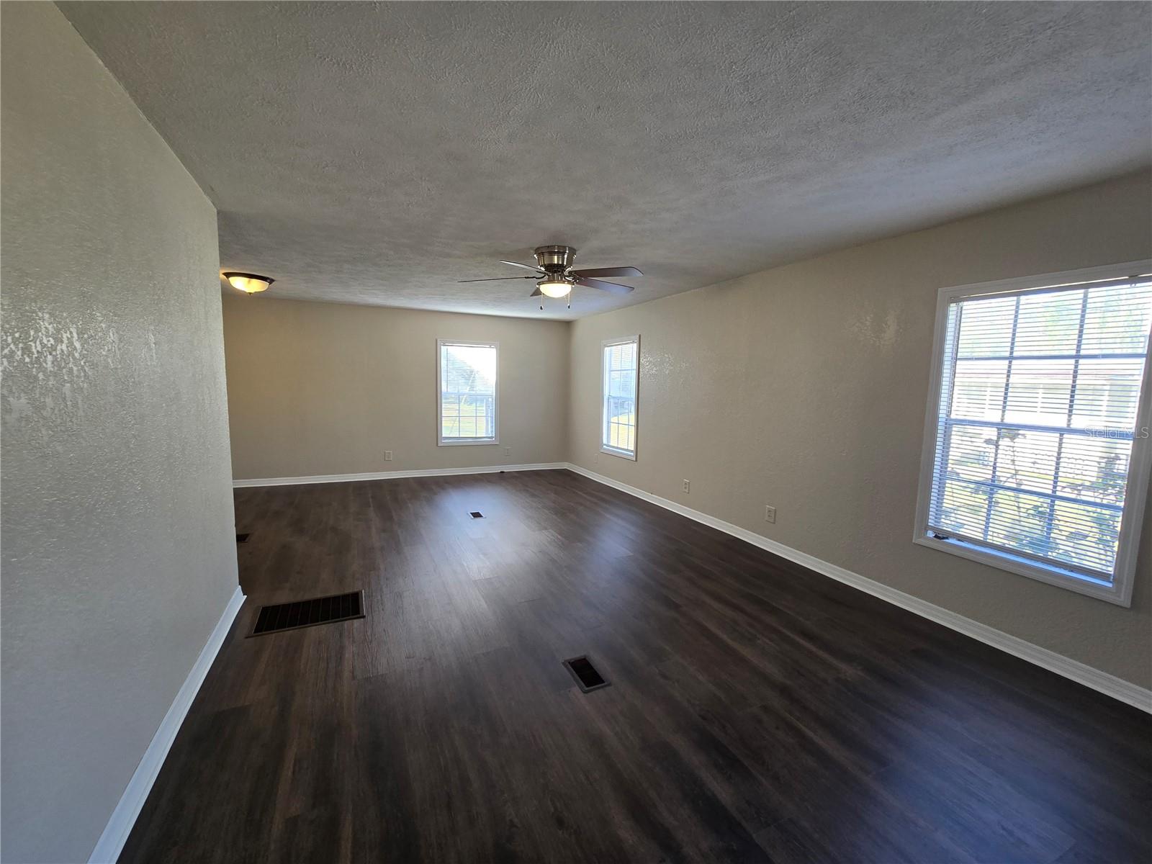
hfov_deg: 106.2
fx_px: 433
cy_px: 432
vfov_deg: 89.9
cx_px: 576
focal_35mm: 13
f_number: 2.2
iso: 125
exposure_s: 1/60
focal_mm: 2.2
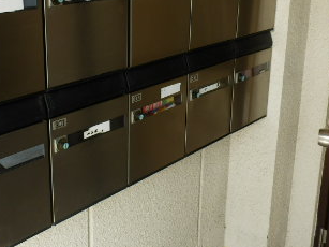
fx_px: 475
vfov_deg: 28.8
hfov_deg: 37.7
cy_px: 74
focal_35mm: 50
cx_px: 104
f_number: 3
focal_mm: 4.2
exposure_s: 1/160
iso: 80
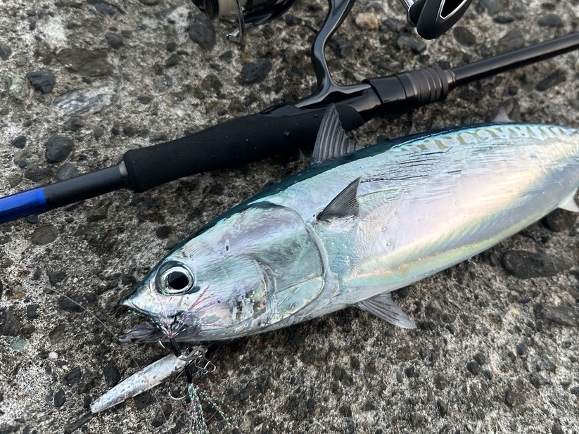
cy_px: 134
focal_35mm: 35
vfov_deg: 40.0
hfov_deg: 51.7
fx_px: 585
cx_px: 384
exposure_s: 1/121
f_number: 1.78
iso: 100
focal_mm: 6.86
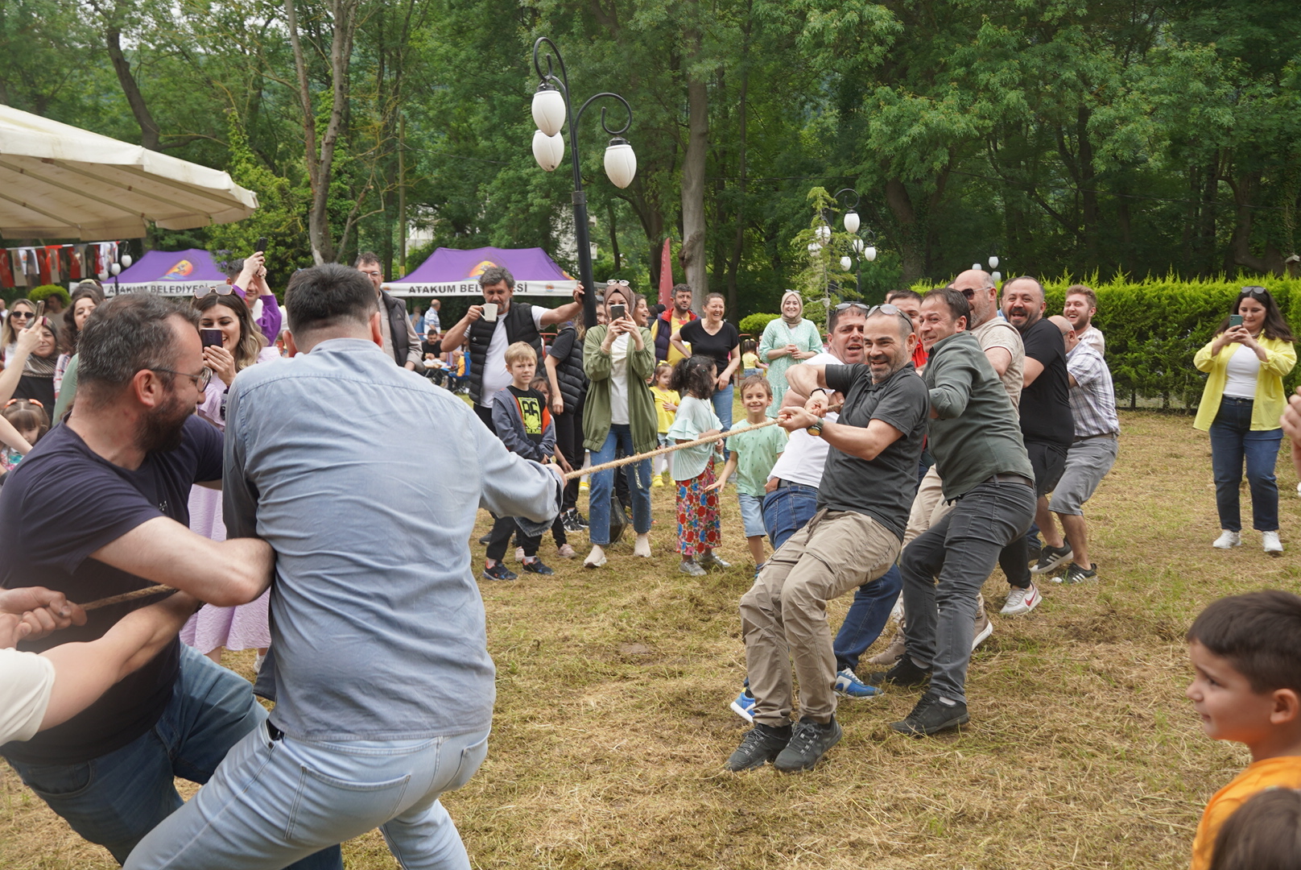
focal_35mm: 34
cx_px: 650
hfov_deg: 55.8
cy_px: 435
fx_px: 1230
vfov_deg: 38.9
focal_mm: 23
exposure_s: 1/250
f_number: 4.5
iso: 100
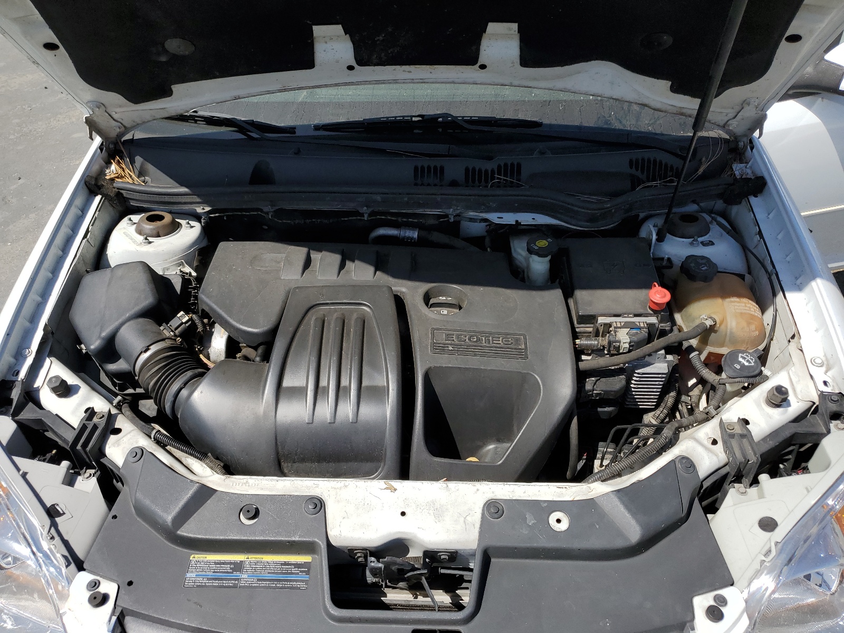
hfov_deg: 67.3
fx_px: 634
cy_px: 316
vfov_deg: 53.1
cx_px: 422
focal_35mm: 26
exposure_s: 1/5000
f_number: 1.5
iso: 50
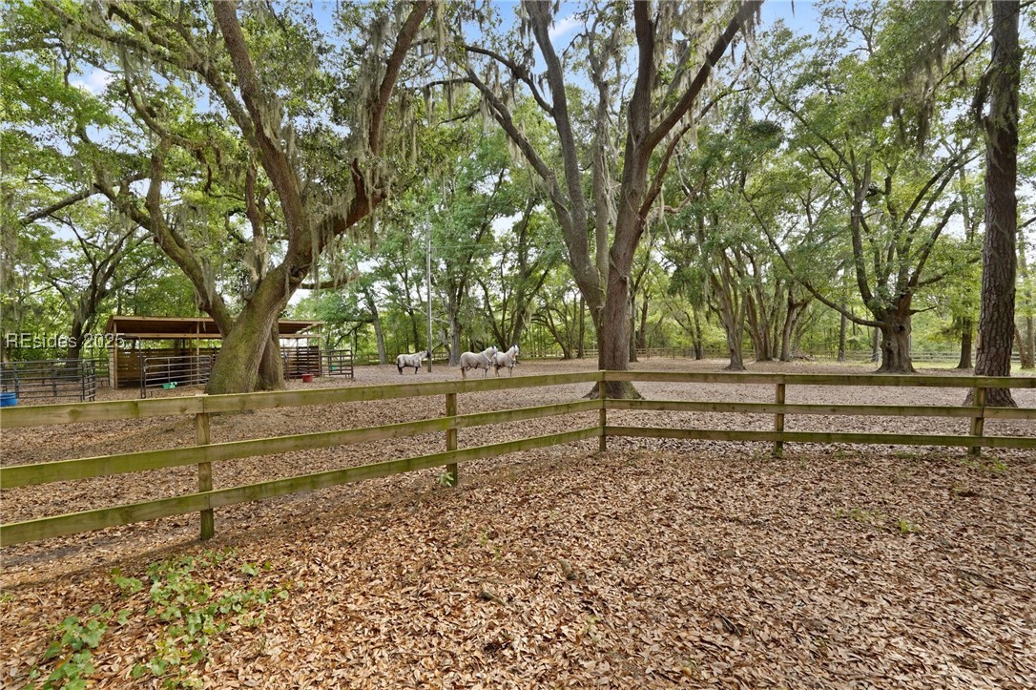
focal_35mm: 16
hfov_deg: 96.8
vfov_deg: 73.7
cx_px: 518
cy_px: 345
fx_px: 460
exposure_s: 1/20
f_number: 9
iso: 320
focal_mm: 16
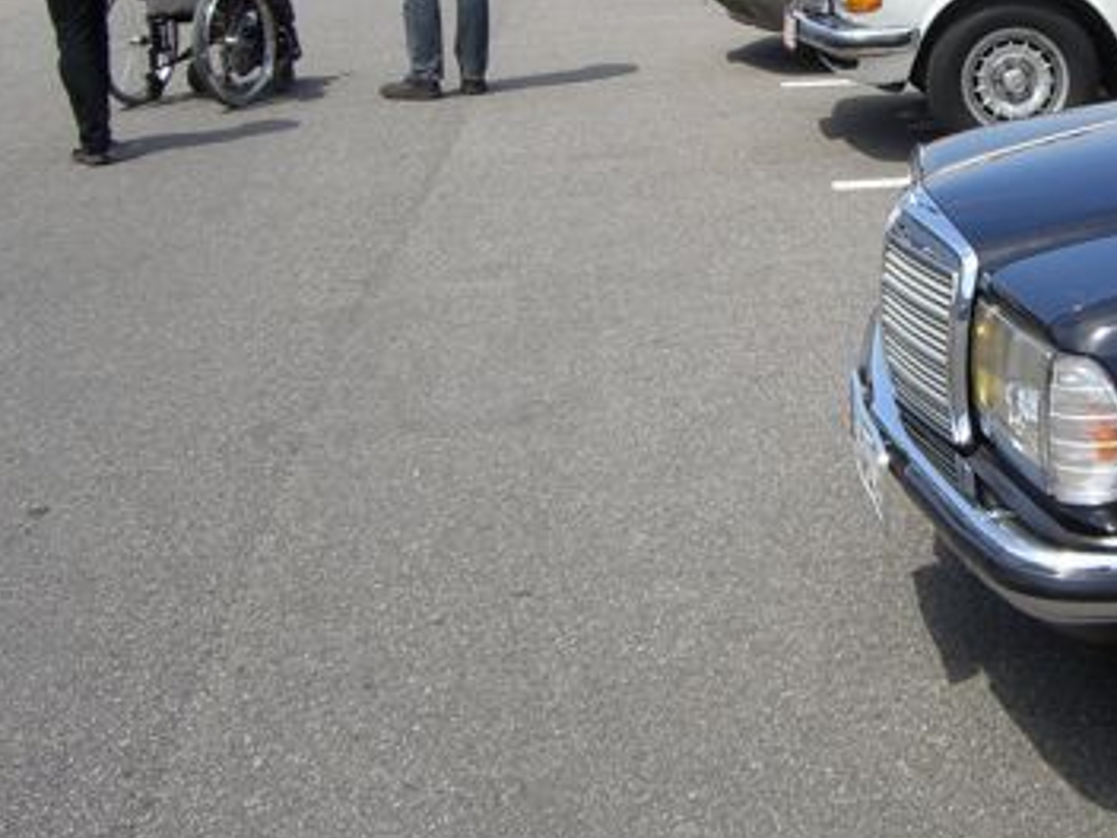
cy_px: 273
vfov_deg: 21.2
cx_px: 984
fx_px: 2227
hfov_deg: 27.3
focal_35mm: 69
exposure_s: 1/500
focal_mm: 6.2
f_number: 4.3
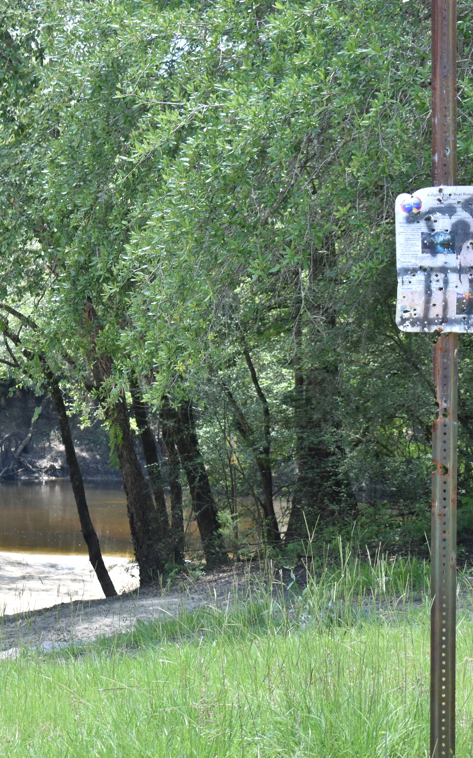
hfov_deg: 13.3
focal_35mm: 97
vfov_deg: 21.4
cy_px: 379
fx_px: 2001
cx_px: 22
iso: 100
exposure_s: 1/100
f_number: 5
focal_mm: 42
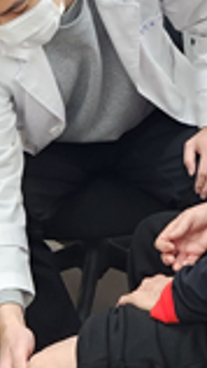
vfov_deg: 19.8
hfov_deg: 11.1
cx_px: 288
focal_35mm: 106
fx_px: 1033
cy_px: 37
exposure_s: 1/120
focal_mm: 5.4
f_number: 1.8
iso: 160
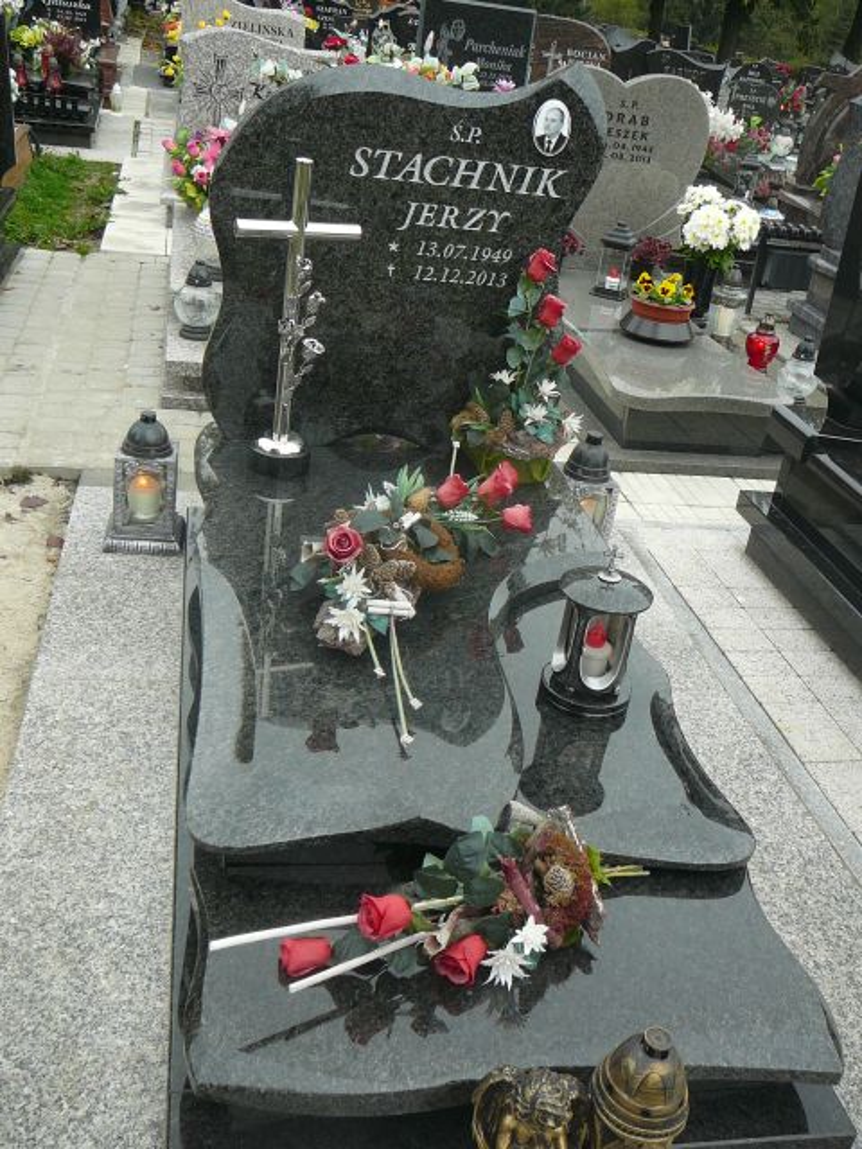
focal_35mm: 35
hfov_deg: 40.7
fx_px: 1162
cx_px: 431
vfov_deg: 52.6
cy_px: 574
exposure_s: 1/60
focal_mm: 5.2
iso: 80
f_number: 2.8
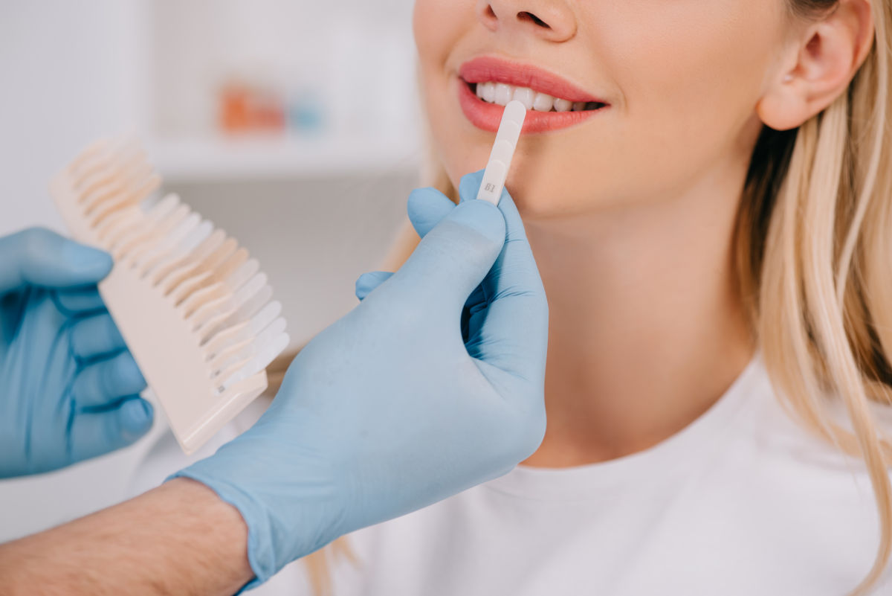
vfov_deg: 13.1
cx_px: 446
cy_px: 298
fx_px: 2602
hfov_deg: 19.4
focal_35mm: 105
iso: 160
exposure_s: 1/160
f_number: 4
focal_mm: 105
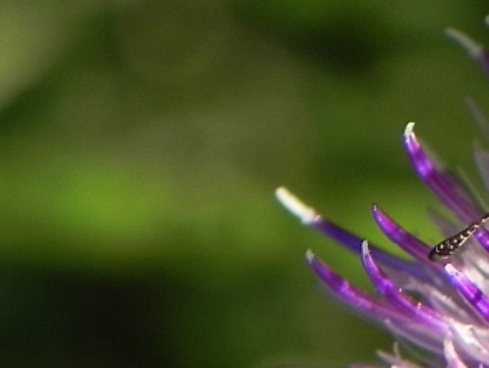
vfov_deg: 4.1
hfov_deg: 5.4
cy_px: 162
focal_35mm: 364
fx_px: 5148
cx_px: 605
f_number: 4.5
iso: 160
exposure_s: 1/587
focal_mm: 18.8
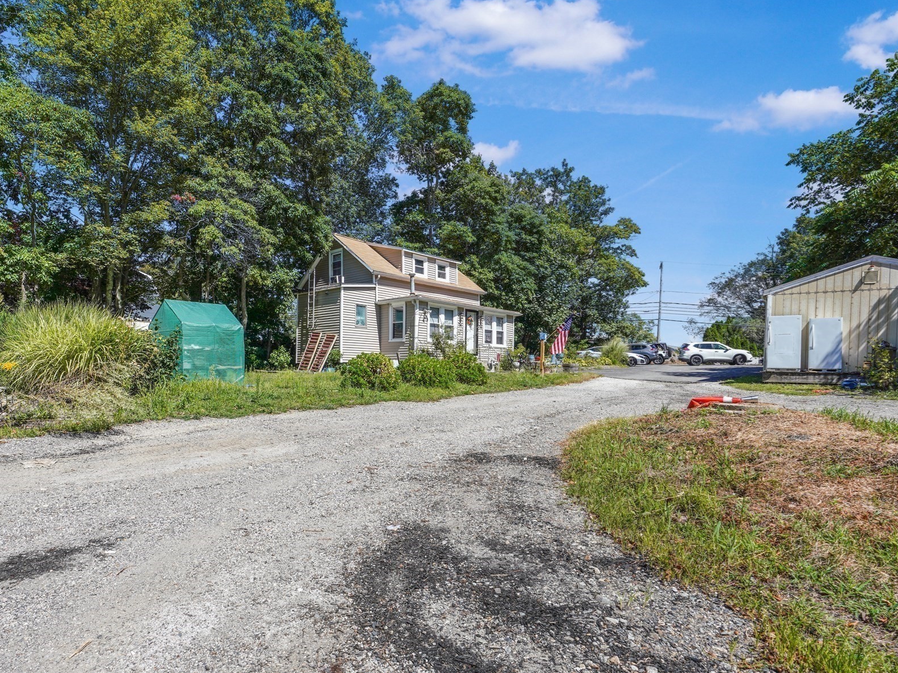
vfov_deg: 65.7
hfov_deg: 81.6
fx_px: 519
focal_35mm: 20
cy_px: 377
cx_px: 418
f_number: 8
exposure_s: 1/320
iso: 100
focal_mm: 16
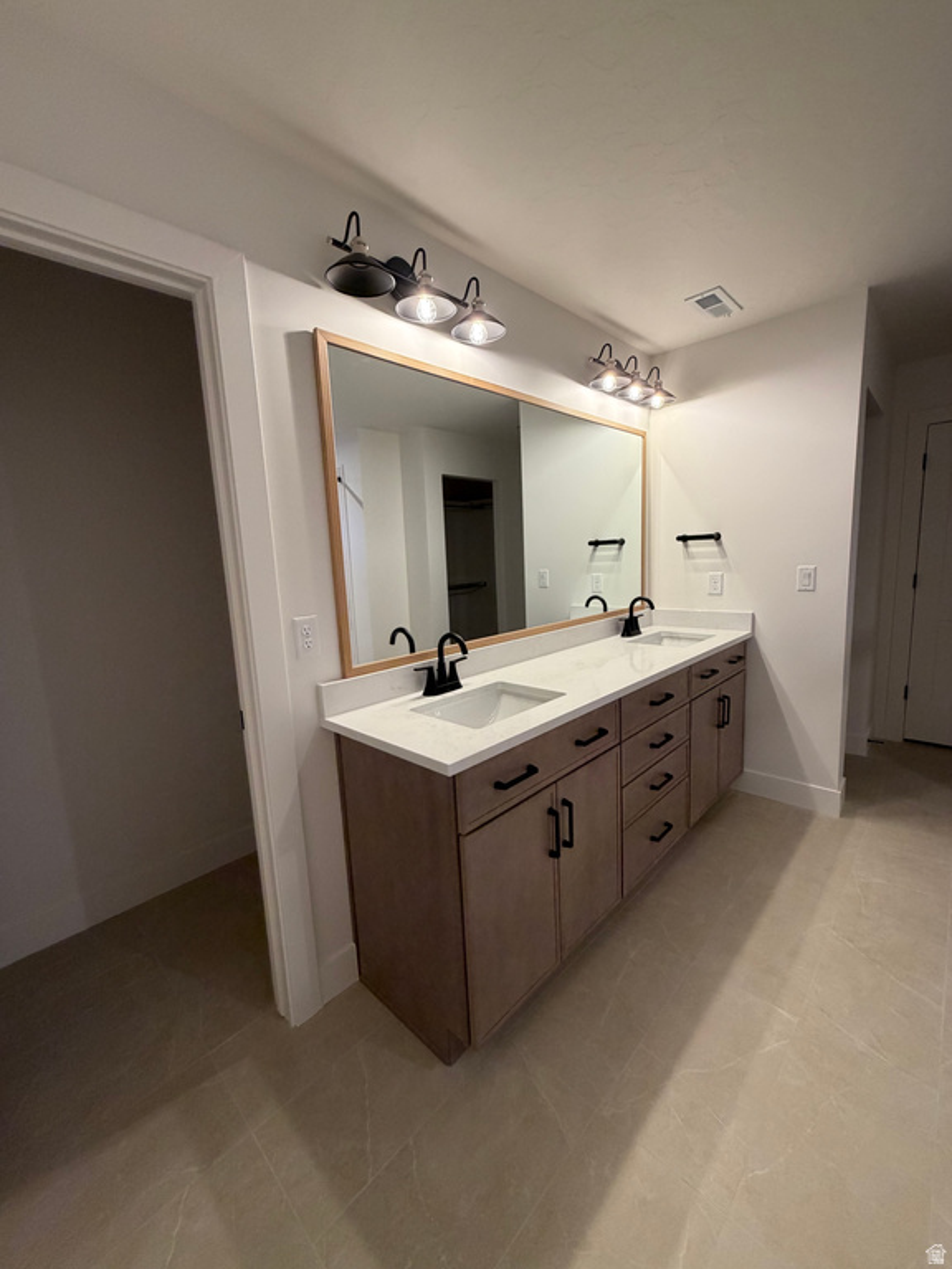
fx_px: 513
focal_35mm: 14
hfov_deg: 85.7
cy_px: 634
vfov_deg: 102.1
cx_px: 476
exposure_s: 1/120
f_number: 2.2
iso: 320
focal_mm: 2.22
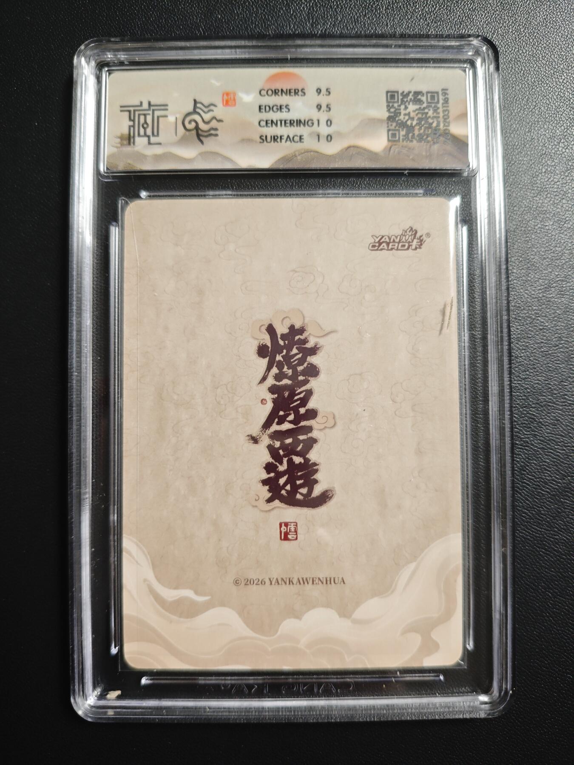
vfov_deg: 67.3
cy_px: 382
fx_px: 575
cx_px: 287
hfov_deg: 53.1
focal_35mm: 26
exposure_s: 1/100
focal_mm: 4.94
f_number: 1.5
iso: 500
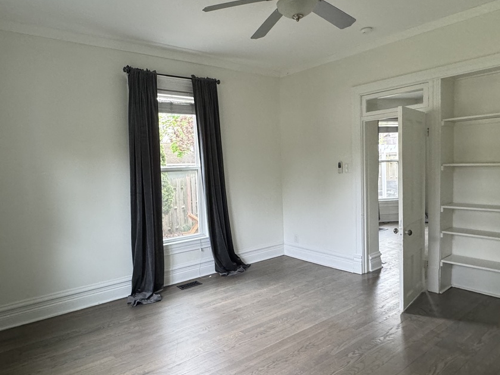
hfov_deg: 71.4
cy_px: 189
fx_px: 347
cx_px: 224
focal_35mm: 24
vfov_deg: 56.8
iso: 320
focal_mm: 2.22
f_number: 2.2
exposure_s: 1/83
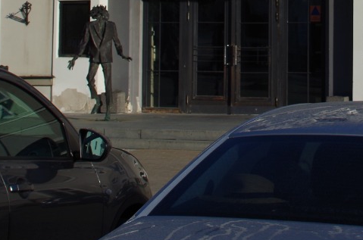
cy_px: -106
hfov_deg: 14.3
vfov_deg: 9.3
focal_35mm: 143
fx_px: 1439
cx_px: 306
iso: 100
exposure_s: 1/500
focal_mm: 28
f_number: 9
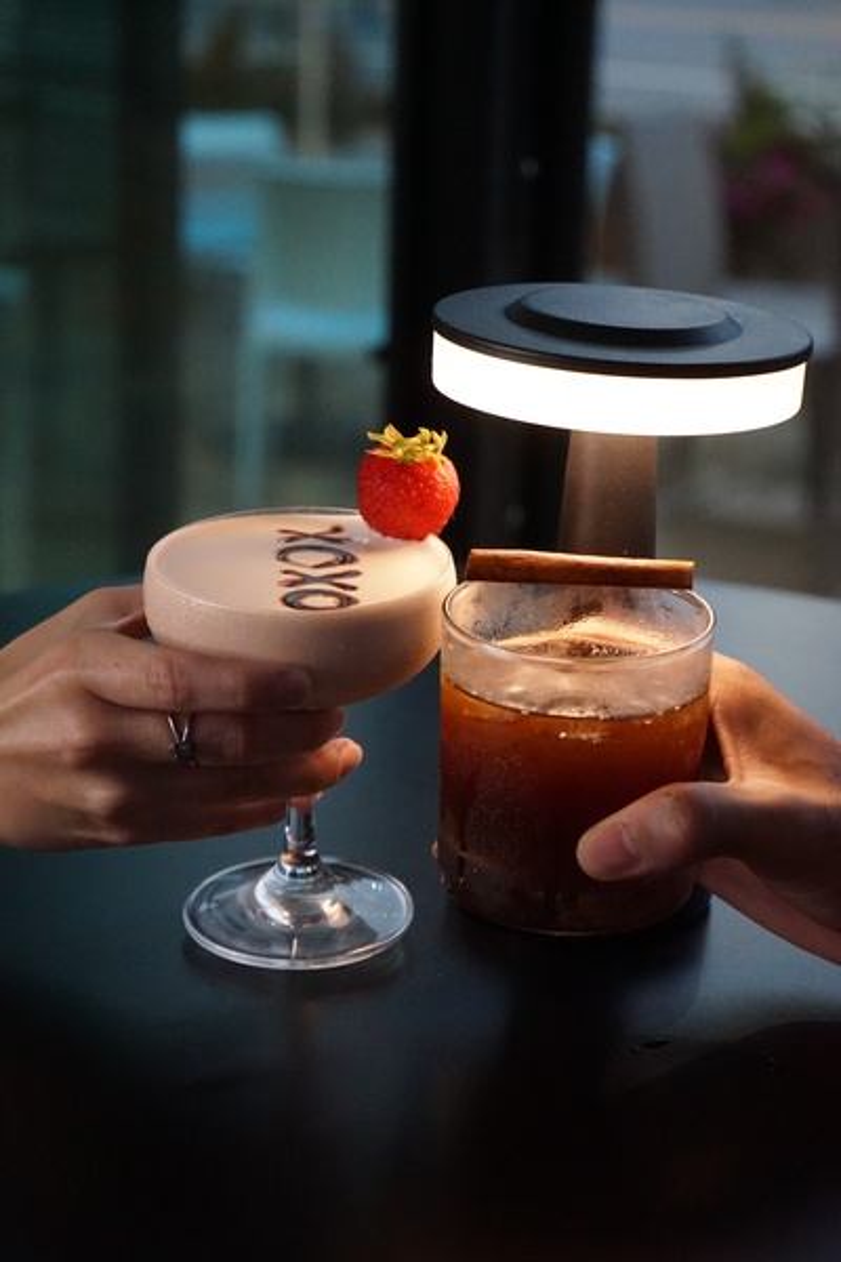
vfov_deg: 28.8
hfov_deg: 19.5
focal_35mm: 70
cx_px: 420
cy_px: 631
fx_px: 2453
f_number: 5.6
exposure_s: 1/125
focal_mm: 70
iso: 6400
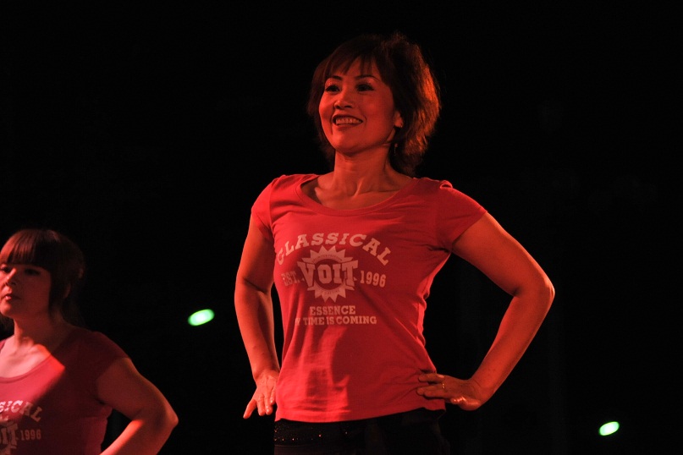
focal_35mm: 135
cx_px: 342
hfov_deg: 15.2
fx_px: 2561
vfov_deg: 10.2
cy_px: 228
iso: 2000
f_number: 5.6
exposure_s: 1/800
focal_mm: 135
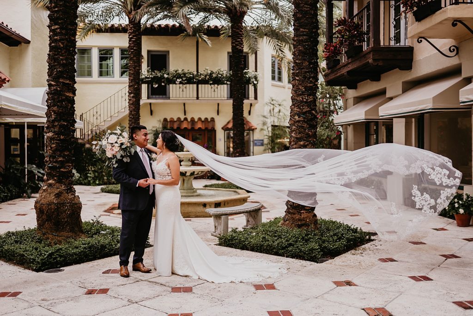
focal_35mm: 35
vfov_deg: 37.9
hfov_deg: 54.4
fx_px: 460
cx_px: 236
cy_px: 158
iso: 100
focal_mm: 35
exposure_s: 1/800
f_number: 1.4
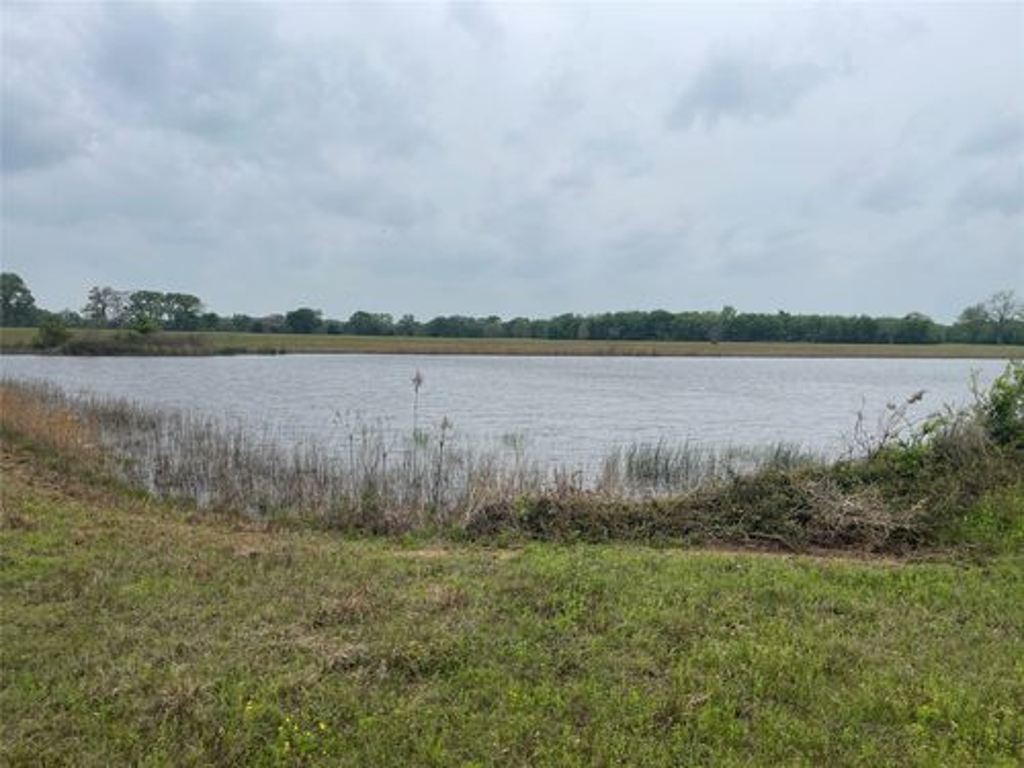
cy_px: 384
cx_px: 512
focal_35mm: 25
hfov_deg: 69.4
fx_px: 740
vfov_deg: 54.9
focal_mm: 5.1
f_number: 1.6
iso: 32
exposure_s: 1/4348
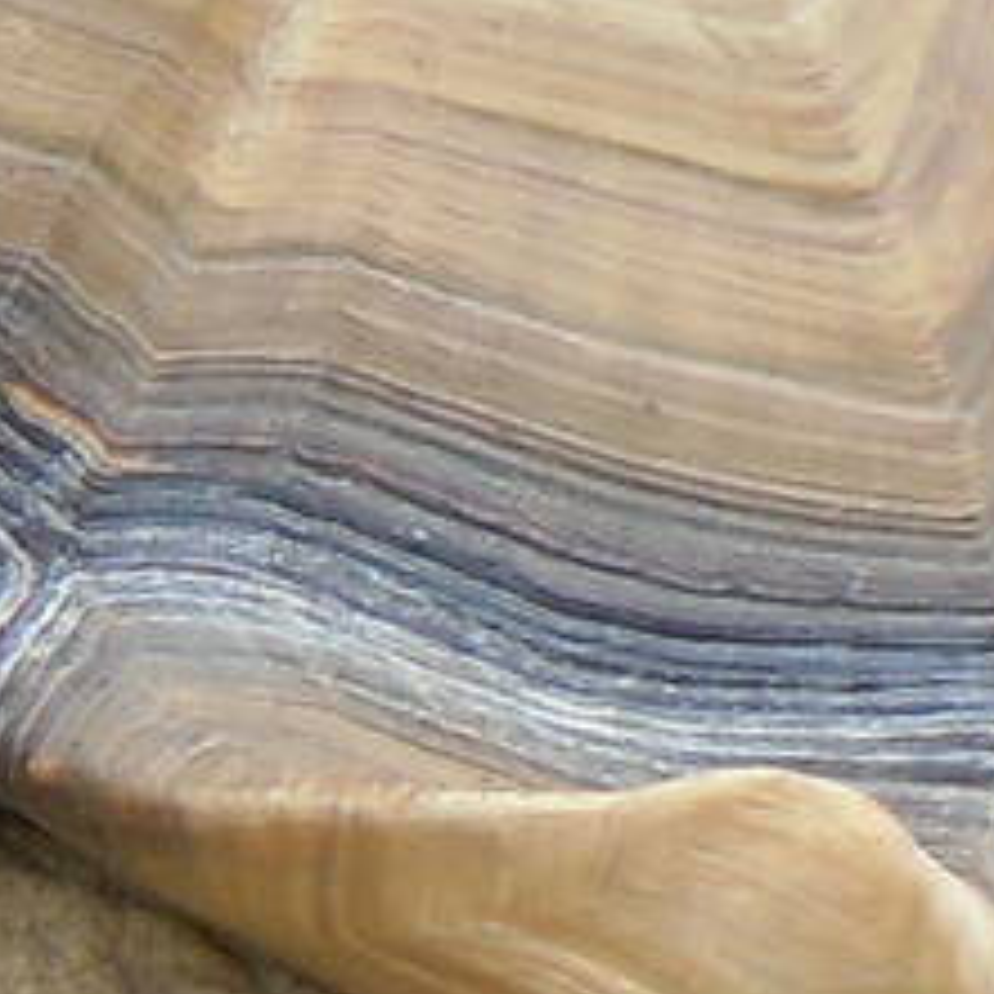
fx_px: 36093
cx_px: -1102
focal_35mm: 1111
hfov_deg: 1.6
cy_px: 1786
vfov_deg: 1.6
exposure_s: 1/160
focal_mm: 31.4
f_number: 4.6
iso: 100
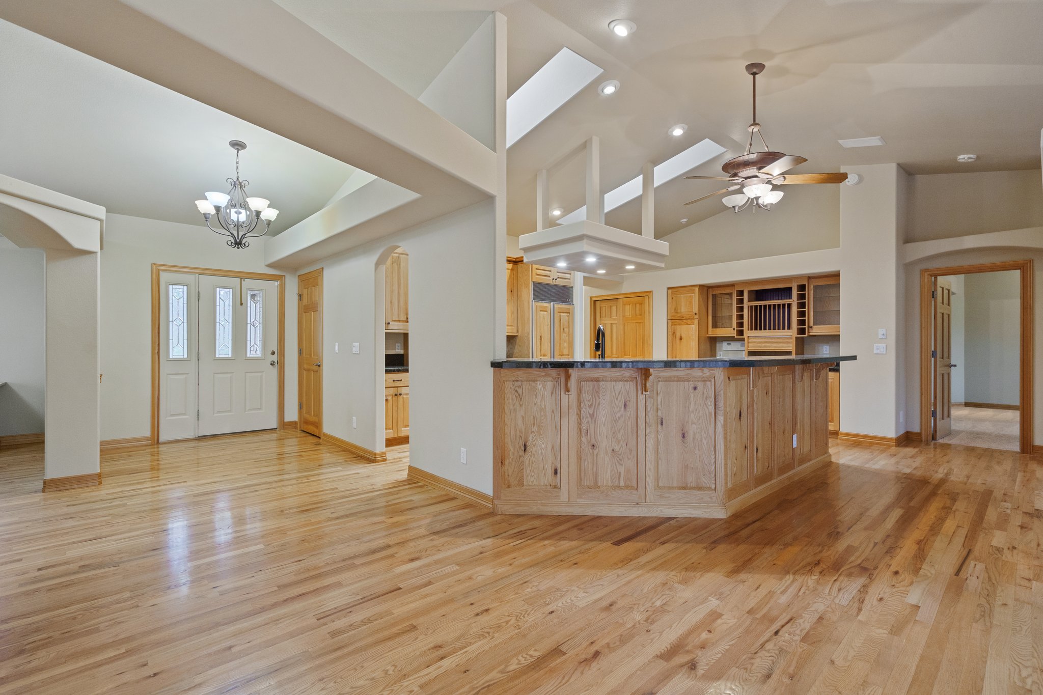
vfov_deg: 73.7
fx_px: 463
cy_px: 348
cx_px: 522
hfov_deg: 96.7
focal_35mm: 16
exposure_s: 1/15
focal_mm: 16
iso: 1600
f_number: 7.1
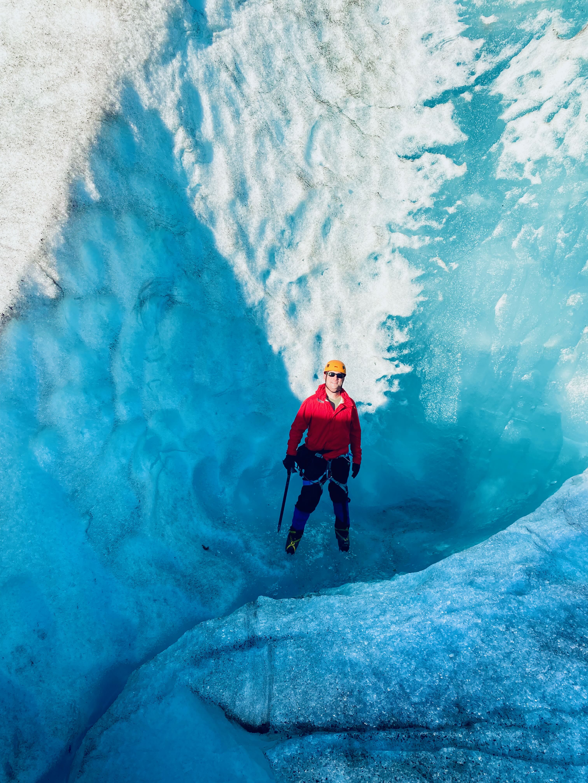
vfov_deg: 67.3
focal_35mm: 26
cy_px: 392
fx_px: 589
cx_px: 294
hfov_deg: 53.1
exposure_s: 1/2571
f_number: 1.8
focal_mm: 4.25
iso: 32
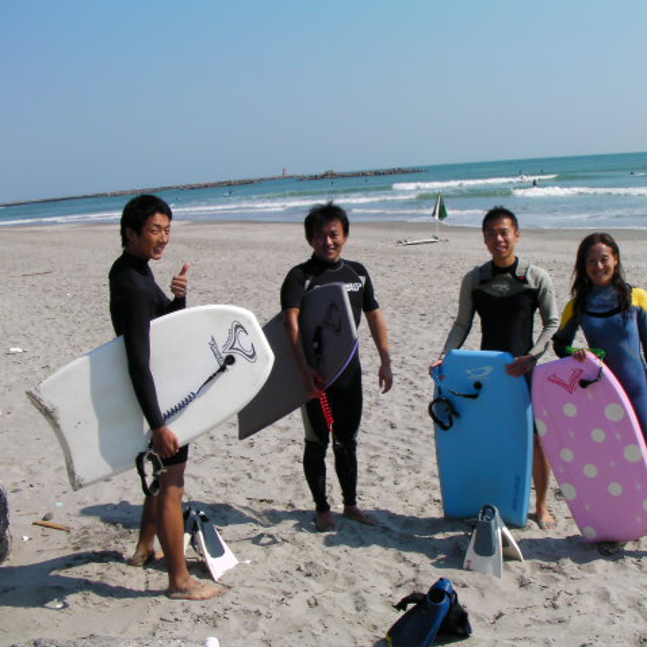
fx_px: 952
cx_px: 403
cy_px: 324
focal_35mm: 45
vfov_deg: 37.6
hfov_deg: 37.3
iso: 50
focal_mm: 6.3
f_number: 4.5
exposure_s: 1/462
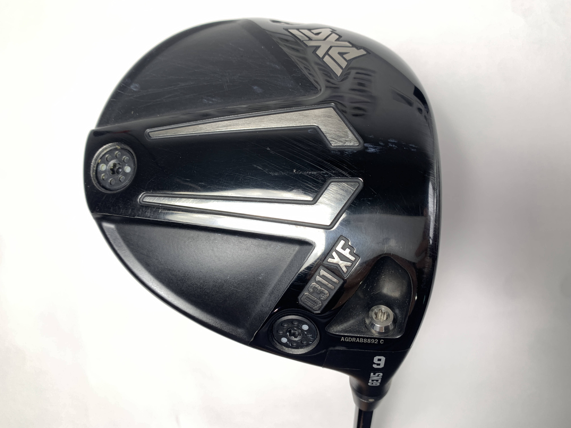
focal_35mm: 26
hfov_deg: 67.3
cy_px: 214
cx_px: 286
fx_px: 429
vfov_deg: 53.1
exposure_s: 1/120
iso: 32
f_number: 1.8
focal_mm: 4.25
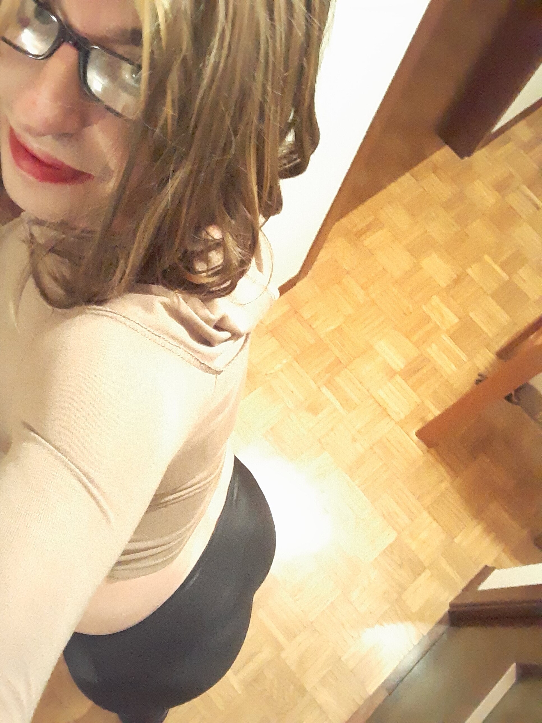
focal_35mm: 32
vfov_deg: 56.8
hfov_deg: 44.2
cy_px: 362
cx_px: 271
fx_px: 668
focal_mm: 2.66
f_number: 2
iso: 1250
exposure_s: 1/8
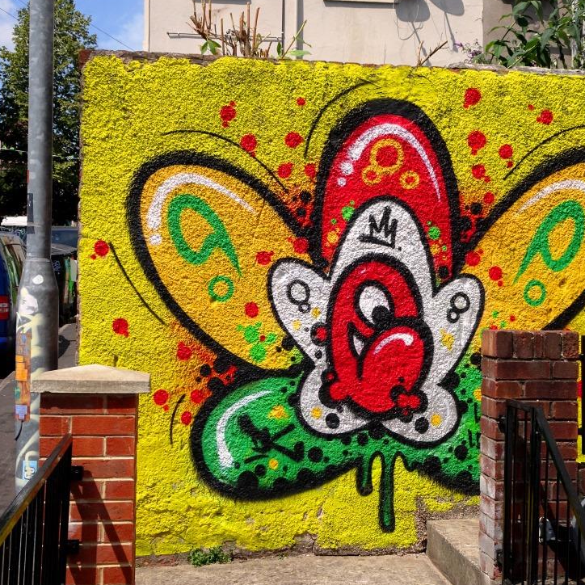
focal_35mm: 55
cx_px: 356
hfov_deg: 31.0
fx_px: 1052
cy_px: 286
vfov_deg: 31.1
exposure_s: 1/800
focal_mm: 7.58
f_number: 4.5
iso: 80
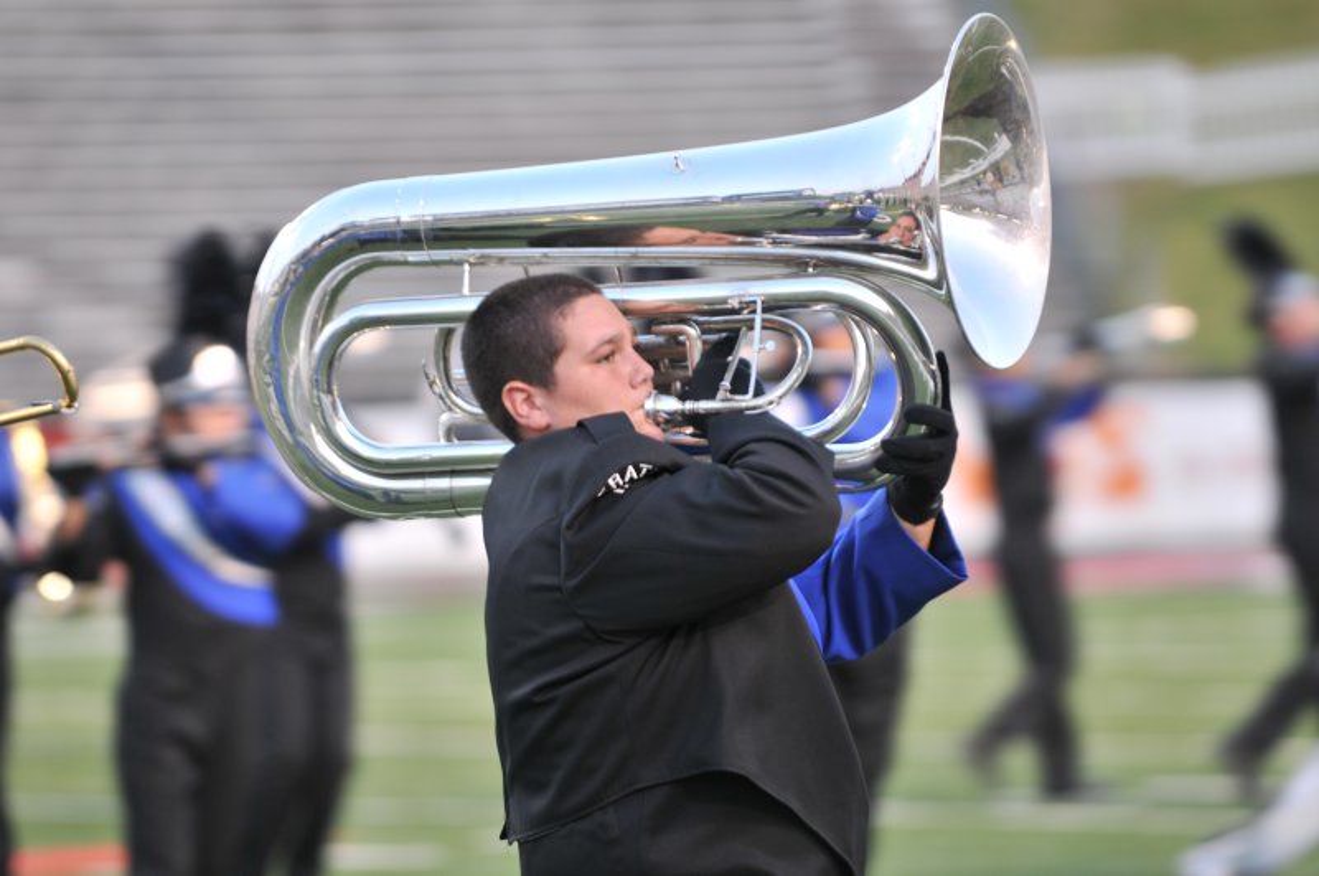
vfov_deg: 4.6
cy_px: 438
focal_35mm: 300
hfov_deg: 6.9
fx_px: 10976
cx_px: 660
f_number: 2.8
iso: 200
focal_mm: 200
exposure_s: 1/60
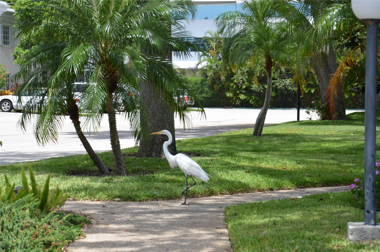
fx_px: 1185
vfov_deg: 12.1
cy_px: 126
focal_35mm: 112
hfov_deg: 18.2
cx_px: 190
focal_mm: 75
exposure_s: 1/250
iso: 160
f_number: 8
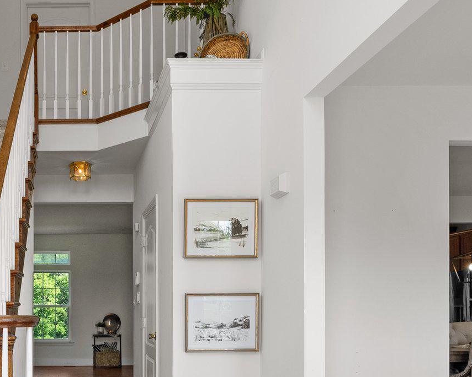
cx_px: 65
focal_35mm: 36
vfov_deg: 40.0
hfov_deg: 46.3
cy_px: 285
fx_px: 503
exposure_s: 1/60
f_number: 8
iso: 800
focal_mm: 16
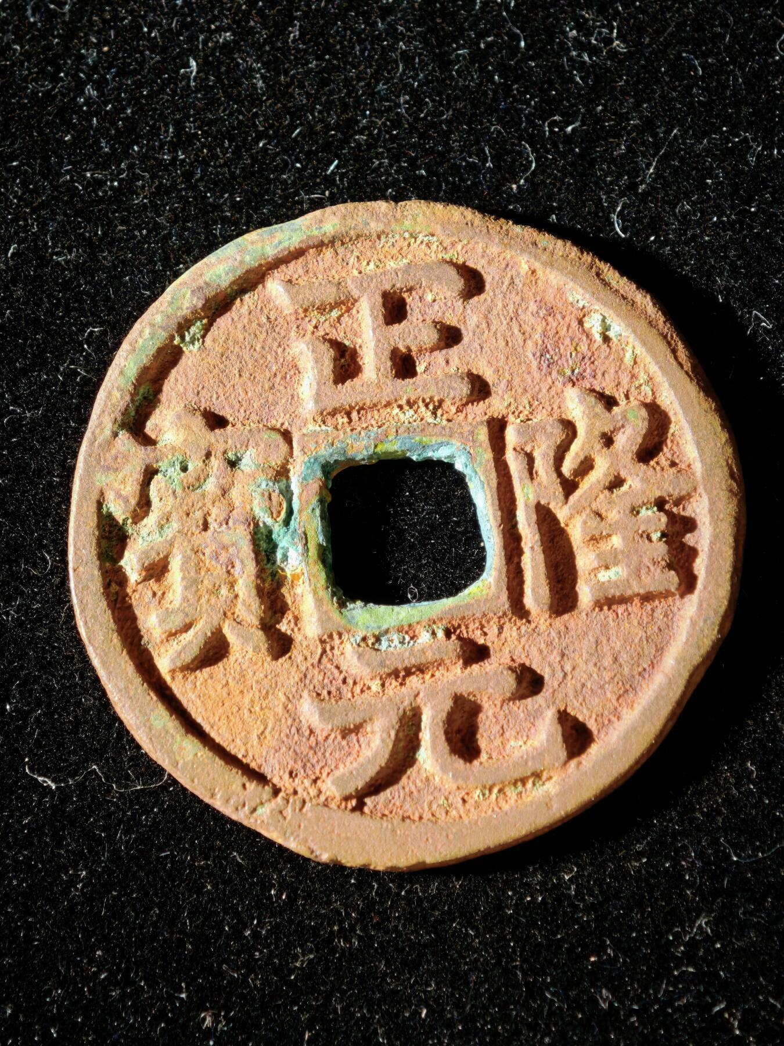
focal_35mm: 107
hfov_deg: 13.8
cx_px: 392
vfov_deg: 18.4
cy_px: 523
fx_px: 3231
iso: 500
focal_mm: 9
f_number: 2
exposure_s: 1/100
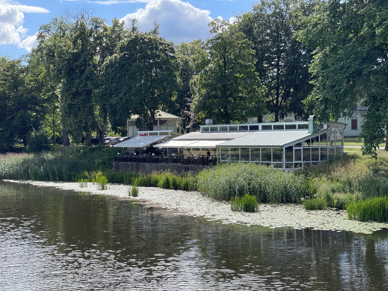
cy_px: 146
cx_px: 194
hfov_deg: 36.8
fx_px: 583
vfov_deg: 28.0
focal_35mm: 52
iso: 32
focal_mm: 6
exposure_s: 1/905
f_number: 2
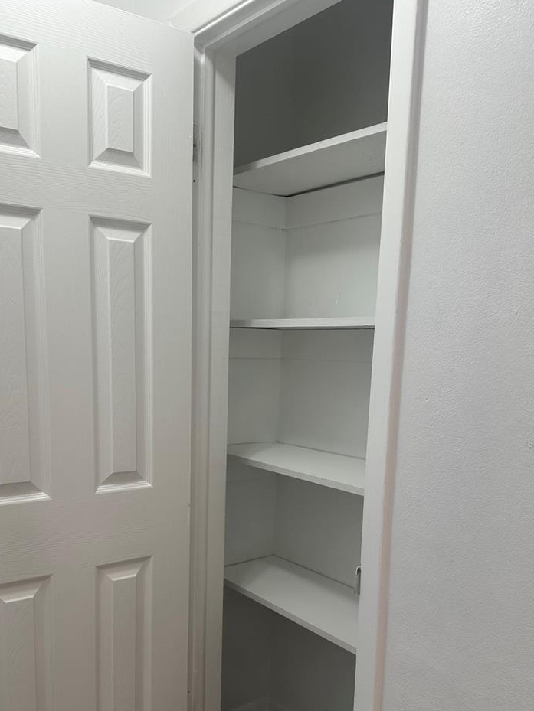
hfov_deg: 45.4
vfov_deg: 57.6
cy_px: 446
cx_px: 237
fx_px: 637
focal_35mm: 31
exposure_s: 1/125
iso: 50
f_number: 1.78
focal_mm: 6.86
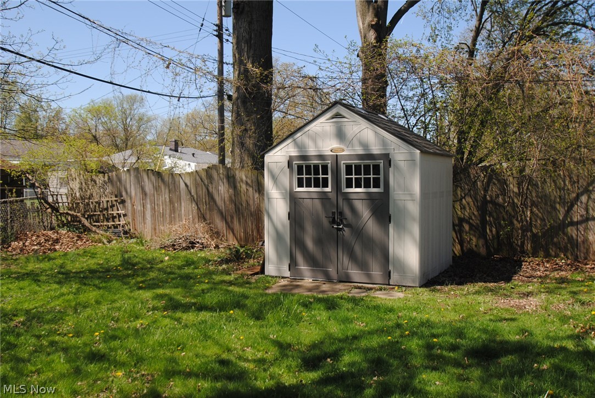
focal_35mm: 36
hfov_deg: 53.1
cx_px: 298
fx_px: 595
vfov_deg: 36.9
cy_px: 199
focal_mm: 24
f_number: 7.1
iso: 100
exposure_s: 1/200
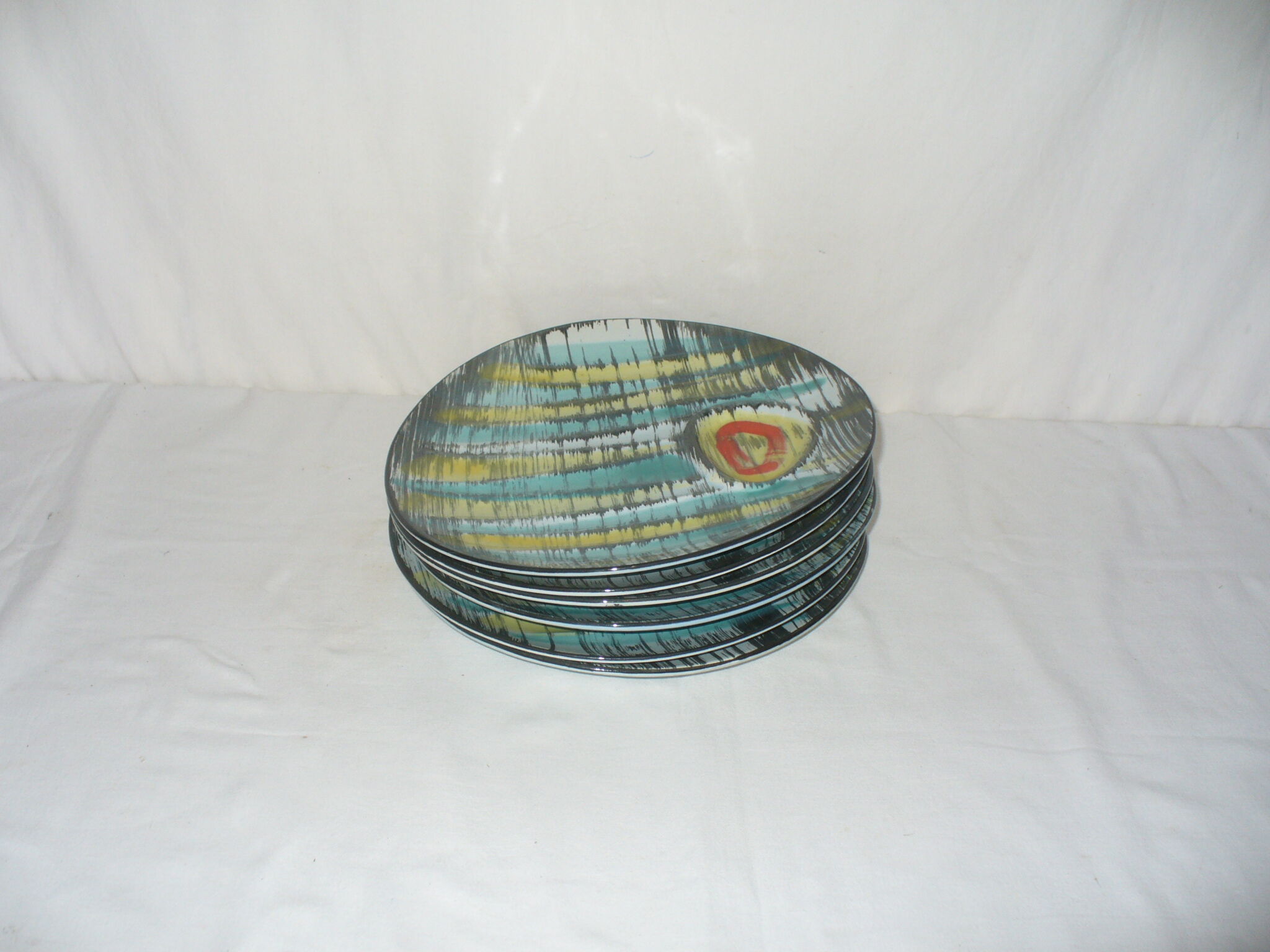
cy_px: 476
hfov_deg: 50.1
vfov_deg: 38.7
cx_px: 635
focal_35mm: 37
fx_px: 1357
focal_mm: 6.1
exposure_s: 1/30
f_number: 2.8
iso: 100
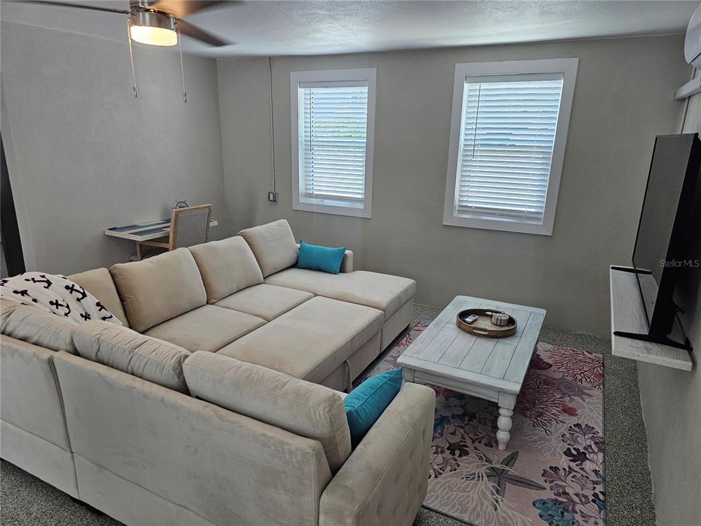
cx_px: 350
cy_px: 263
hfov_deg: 73.9
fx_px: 466
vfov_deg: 58.9
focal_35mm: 23
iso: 200
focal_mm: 6.3
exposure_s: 1/120
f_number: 1.7
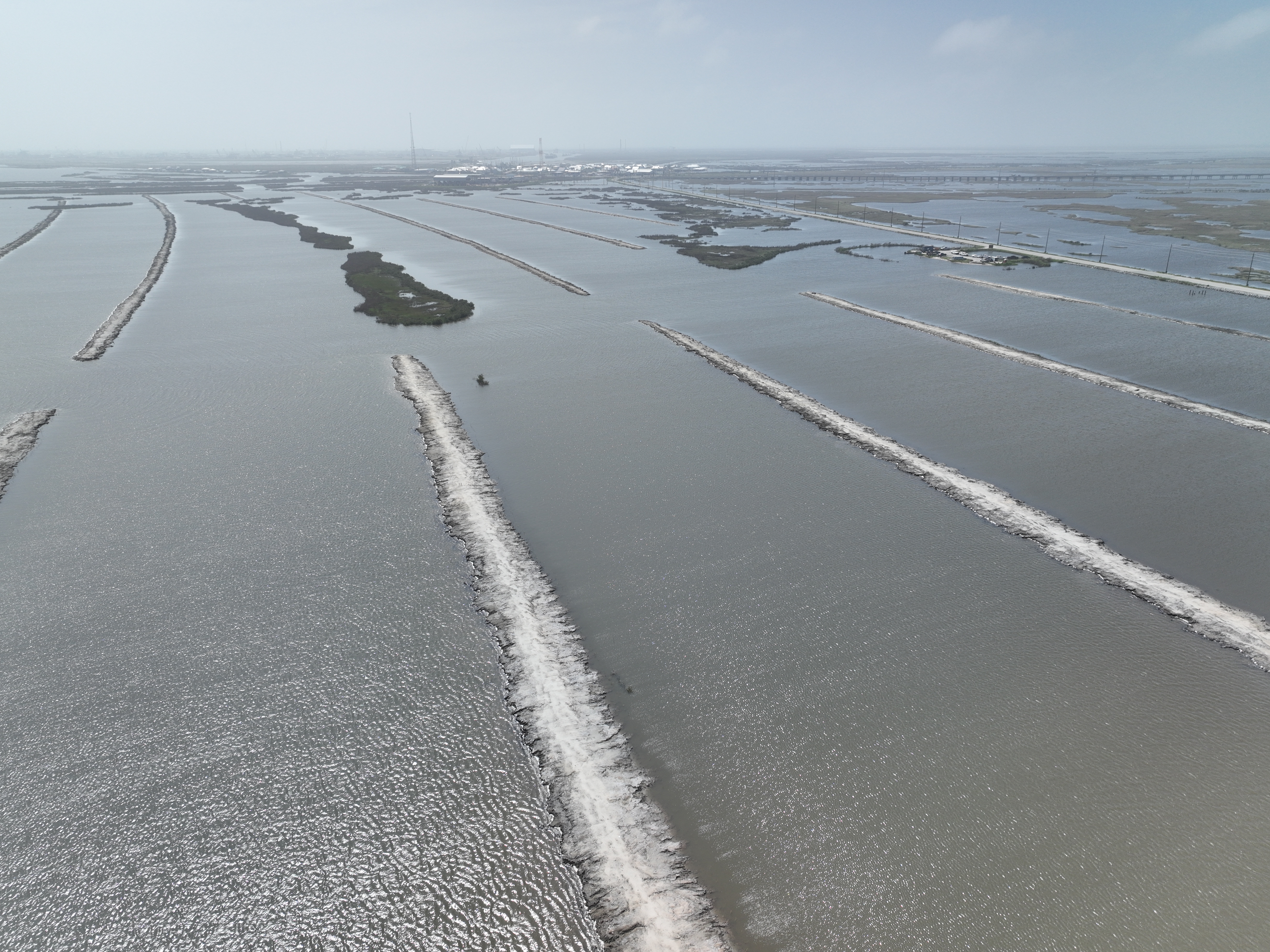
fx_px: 880
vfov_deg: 56.8
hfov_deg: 71.6
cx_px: 635
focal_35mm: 24
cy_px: 476
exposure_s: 1/2000
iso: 100
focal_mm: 12.29
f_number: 3.2
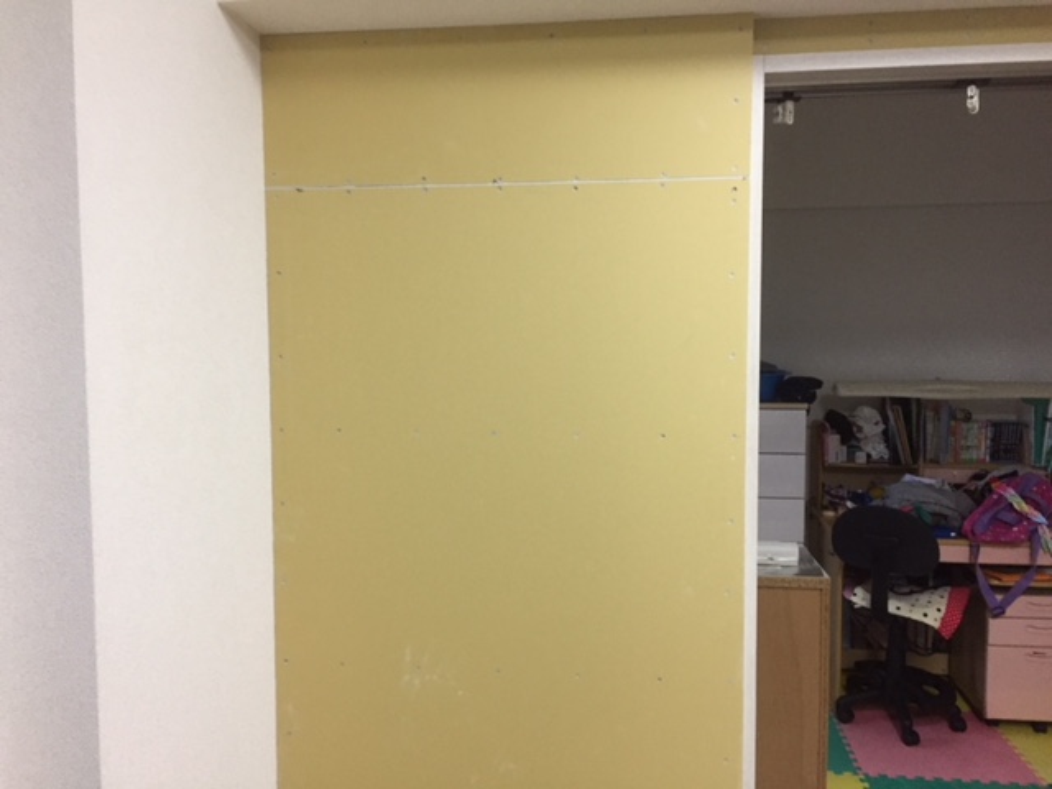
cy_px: 394
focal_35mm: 29
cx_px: 526
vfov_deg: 48.2
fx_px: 881
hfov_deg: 61.7
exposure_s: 1/30
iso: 125
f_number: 2.2
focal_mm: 4.15
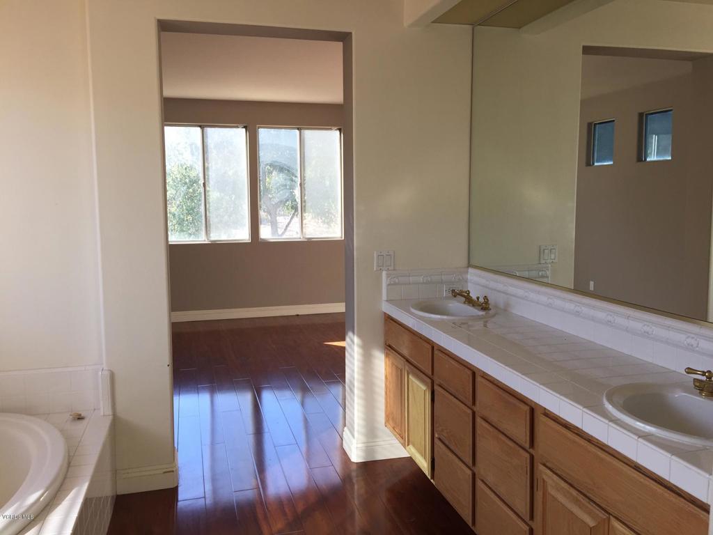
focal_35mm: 29
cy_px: 268
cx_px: 356
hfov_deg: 61.7
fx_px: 597
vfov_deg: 48.2
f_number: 2.2
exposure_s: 1/120
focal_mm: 4.15
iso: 32
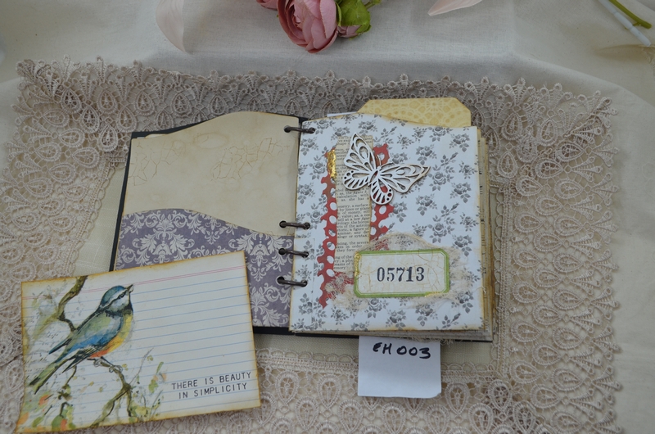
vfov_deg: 36.7
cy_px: 217
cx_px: 328
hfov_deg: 53.2
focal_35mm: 36
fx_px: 654
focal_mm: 24
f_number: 5.6
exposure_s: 1/60
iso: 360
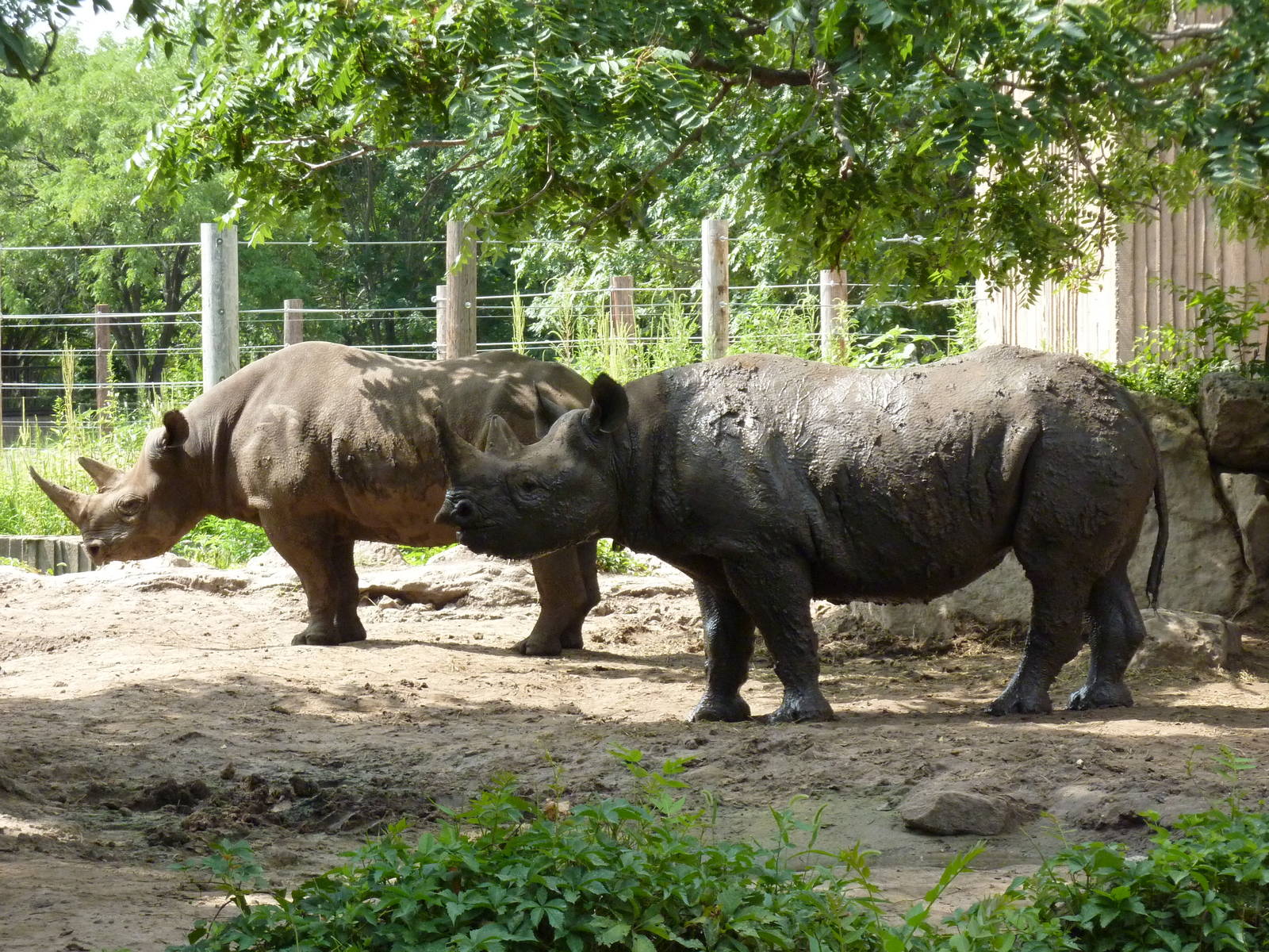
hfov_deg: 18.9
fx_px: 3813
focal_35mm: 104
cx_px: 634
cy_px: 476
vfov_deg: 14.2
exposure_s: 1/500
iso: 320
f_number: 4.3
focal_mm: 17
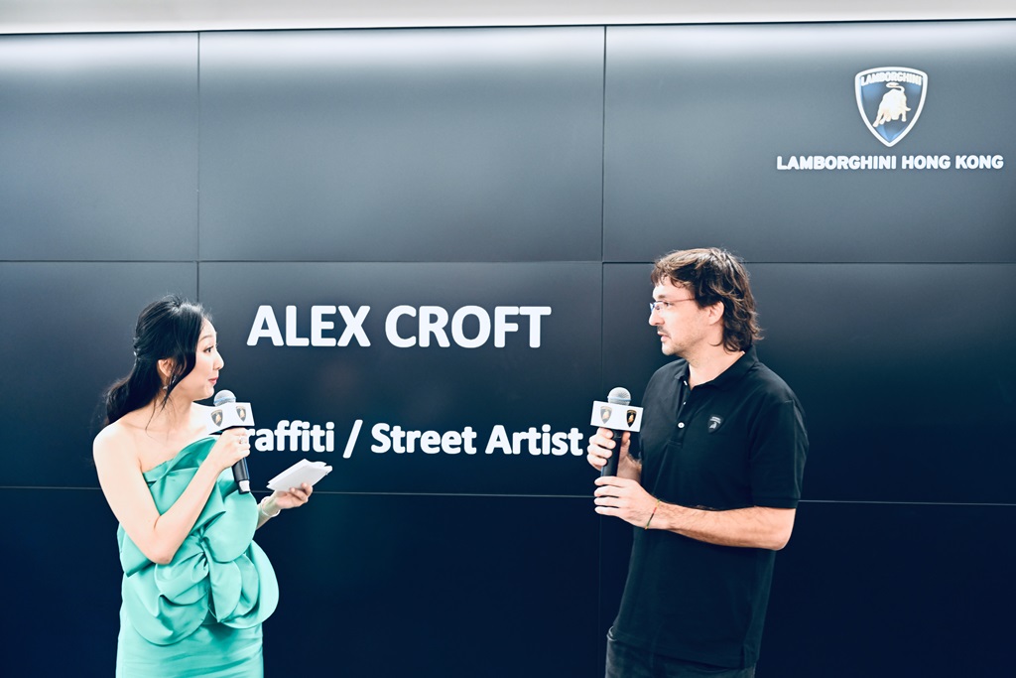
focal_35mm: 47
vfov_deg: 28.7
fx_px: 1327
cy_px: 339
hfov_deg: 41.9
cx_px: 508
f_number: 2.8
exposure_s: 1/100
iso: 1600
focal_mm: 47
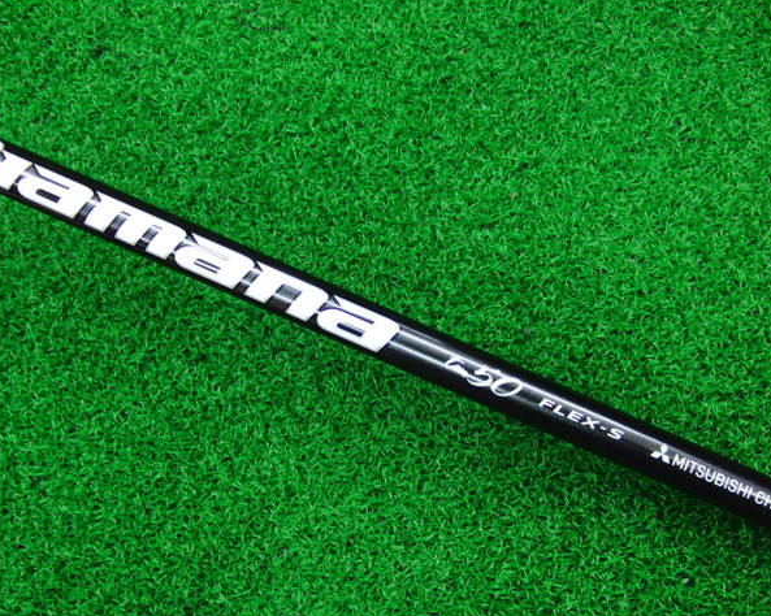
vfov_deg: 38.2
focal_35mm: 39
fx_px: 890
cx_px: 364
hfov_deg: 46.8
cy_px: 308
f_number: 3.6
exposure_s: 1/30
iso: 400
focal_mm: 6.42
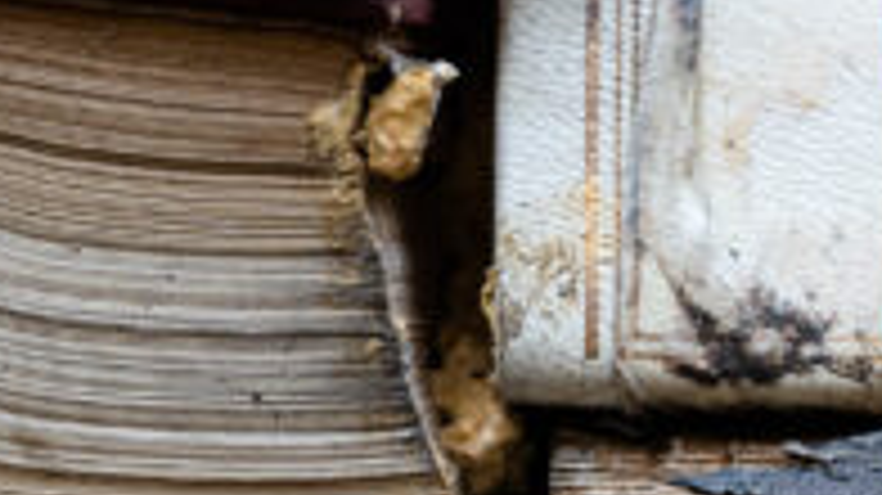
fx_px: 4979
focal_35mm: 213
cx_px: 1377
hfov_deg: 9.8
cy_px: 727
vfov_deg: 5.6
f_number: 4.5
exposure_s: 1/80
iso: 800
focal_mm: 39
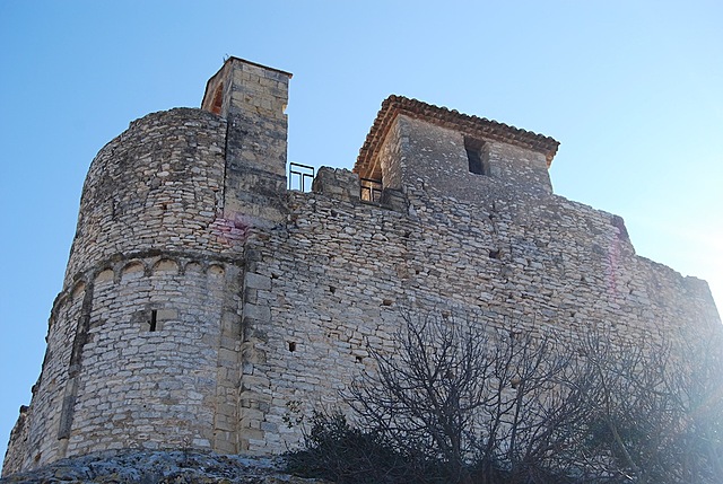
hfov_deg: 41.1
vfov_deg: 28.2
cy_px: 242
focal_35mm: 48
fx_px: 966
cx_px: 362
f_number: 7.1
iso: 100
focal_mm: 32
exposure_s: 1/200
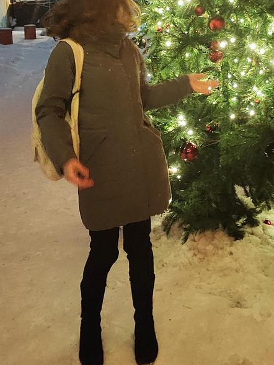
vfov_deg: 36.5
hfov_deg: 29.0
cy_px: 59
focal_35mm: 50
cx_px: 174
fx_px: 528
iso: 1638
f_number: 1.8
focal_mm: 5.4
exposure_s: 1/33.3
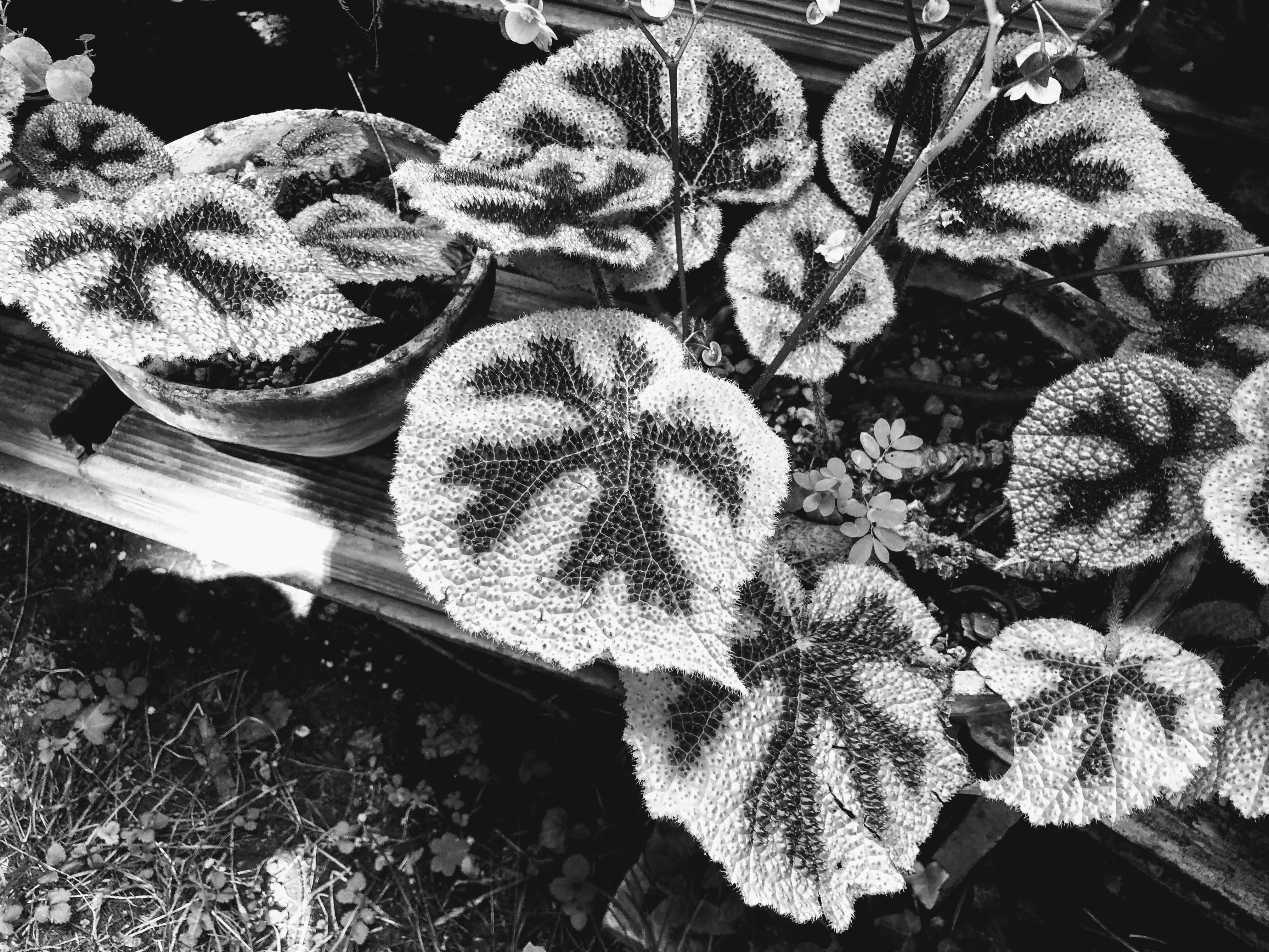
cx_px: 634
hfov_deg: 63.4
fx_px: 1026
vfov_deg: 49.7
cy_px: 476
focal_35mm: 28
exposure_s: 1/24
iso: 32
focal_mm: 4
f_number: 1.8
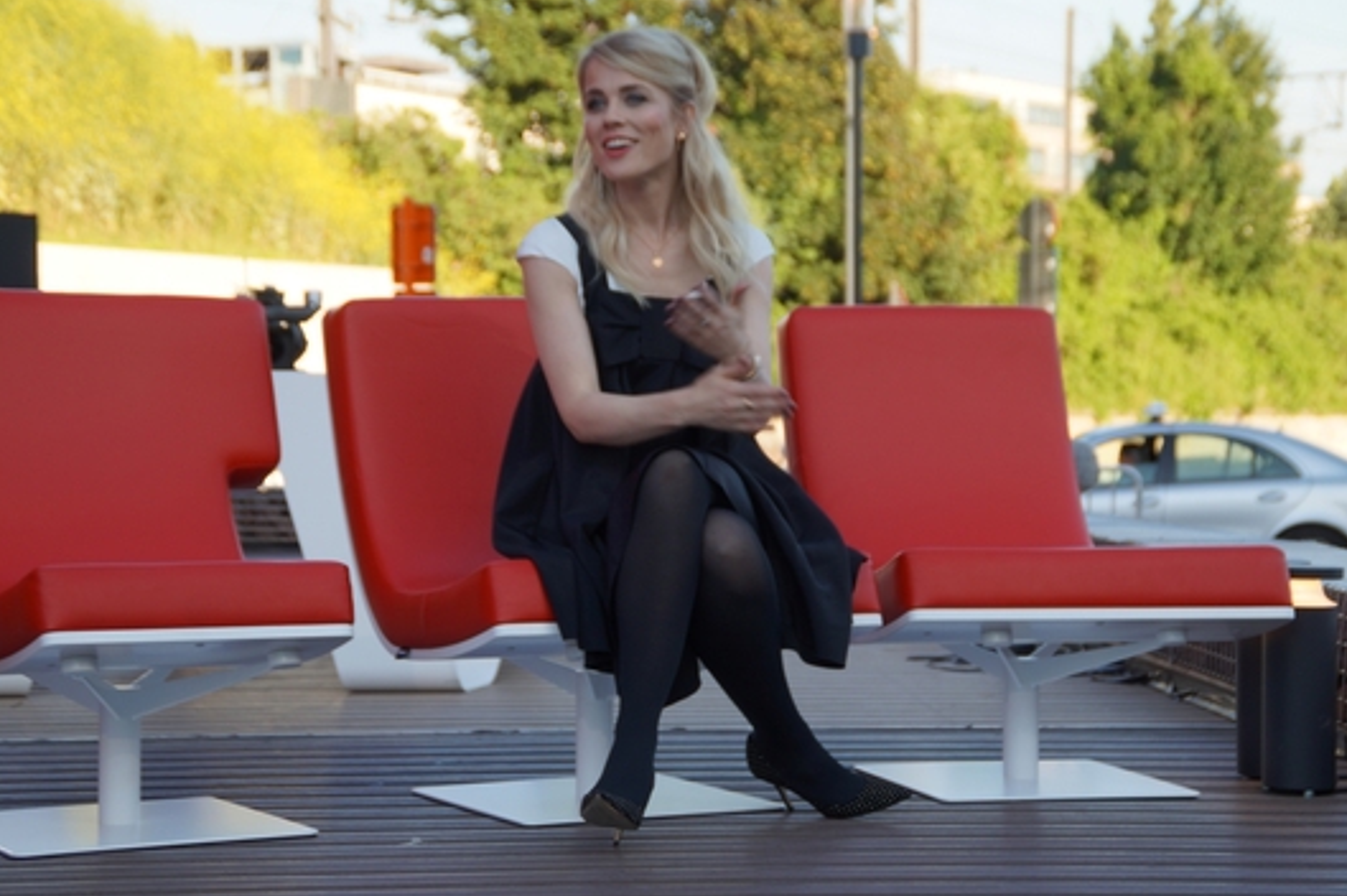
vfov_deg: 16.1
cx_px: 741
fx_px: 3178
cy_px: 457
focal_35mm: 85
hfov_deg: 23.9
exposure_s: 1/160
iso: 125
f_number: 5
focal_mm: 50
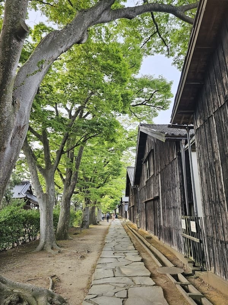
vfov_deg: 73.9
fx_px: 202
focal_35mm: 23
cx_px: 114
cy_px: 152
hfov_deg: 58.9
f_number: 1.7
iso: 80
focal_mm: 6.3
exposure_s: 1/180
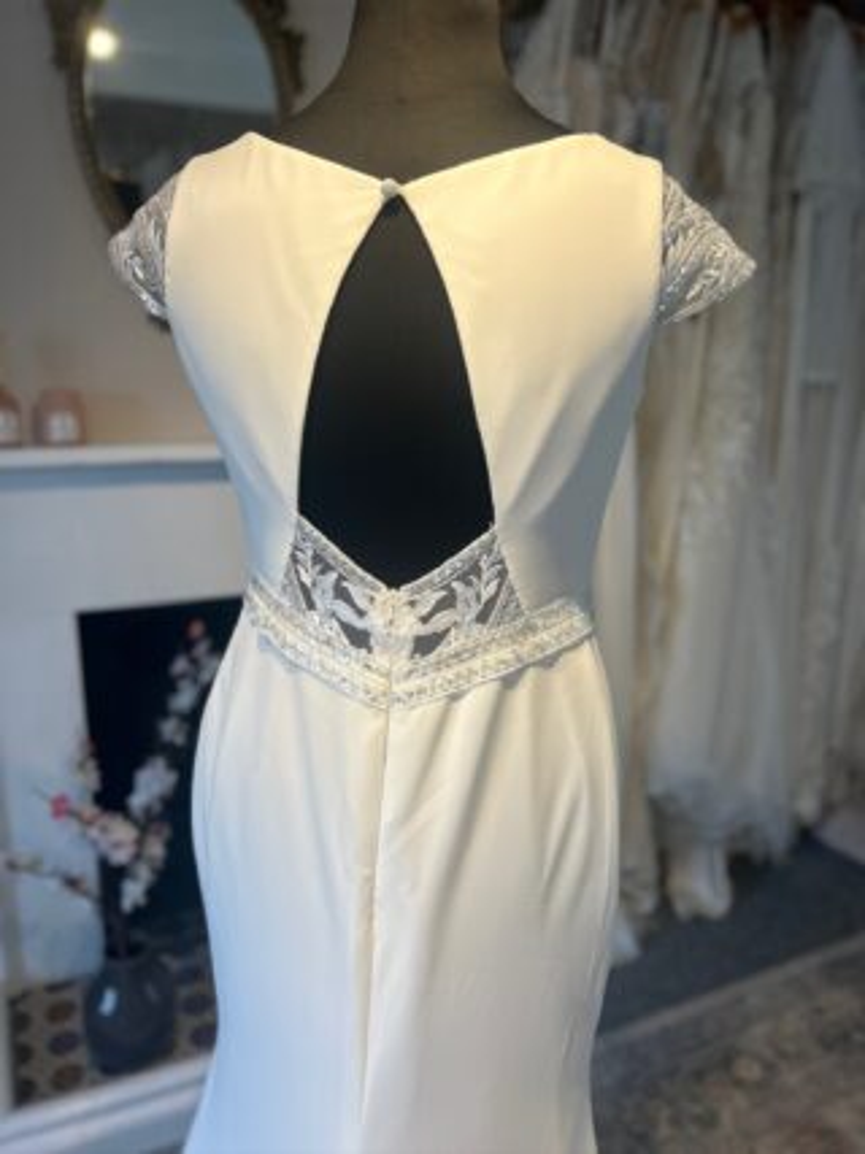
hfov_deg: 53.0
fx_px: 867
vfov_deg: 67.3
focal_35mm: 26
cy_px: 577
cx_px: 432
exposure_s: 1/237
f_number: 1.5
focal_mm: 5.7
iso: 40
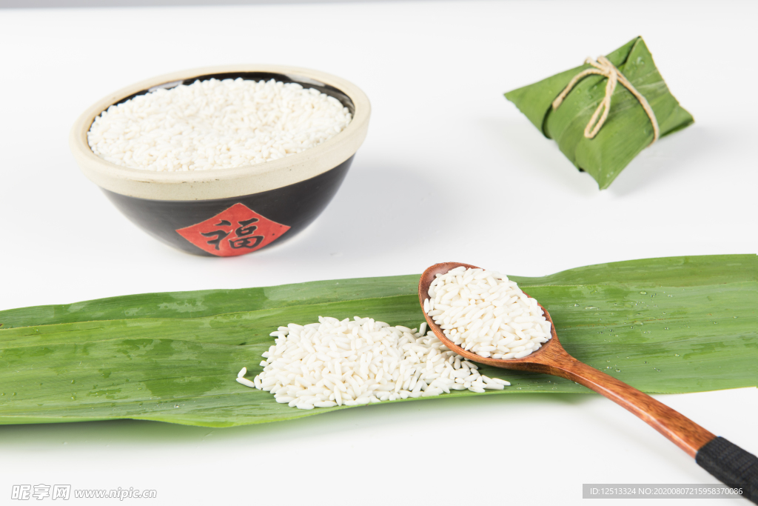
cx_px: 379
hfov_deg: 32.4
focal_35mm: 62
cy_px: 253
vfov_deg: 21.9
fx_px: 1306
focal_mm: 62
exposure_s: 1/125
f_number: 13
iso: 100
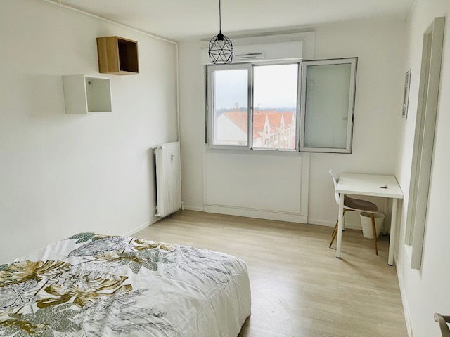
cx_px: 225
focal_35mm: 26
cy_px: 168
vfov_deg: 53.1
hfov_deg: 67.3
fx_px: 338
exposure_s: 1/79
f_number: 1.6
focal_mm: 5.1
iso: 125
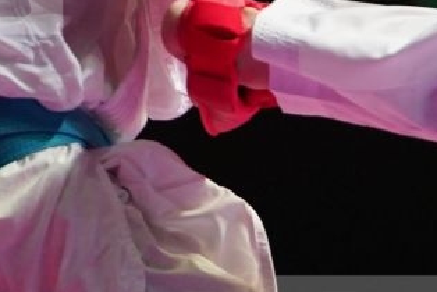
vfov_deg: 1.2
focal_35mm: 1145
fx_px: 13912
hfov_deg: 1.8
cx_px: 405
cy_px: -92
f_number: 2.8
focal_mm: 200
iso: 2000
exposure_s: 1/1000
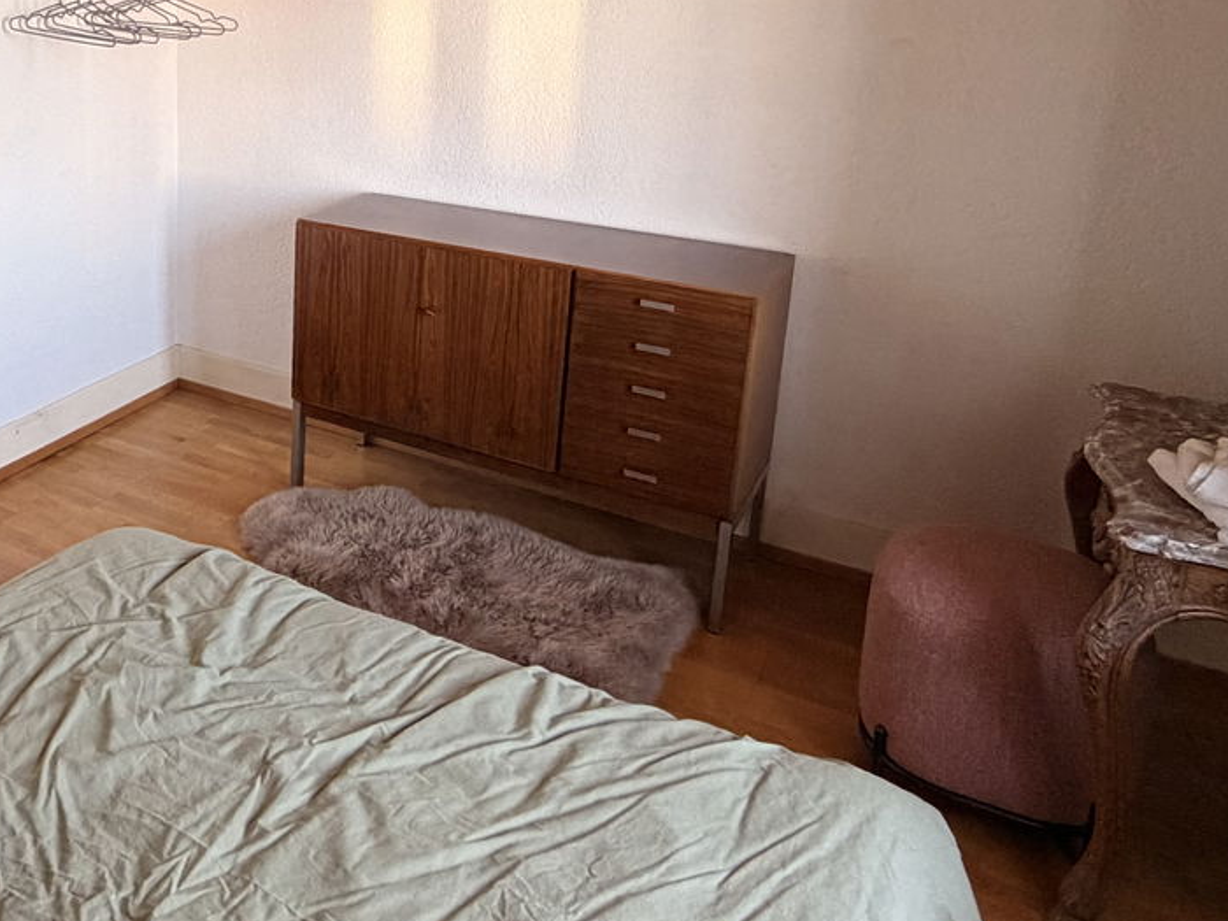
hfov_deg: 52.3
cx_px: 205
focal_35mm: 32
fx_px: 1135
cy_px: 203
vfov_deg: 42.5
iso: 320
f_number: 2.2
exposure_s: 1/87
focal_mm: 2.22
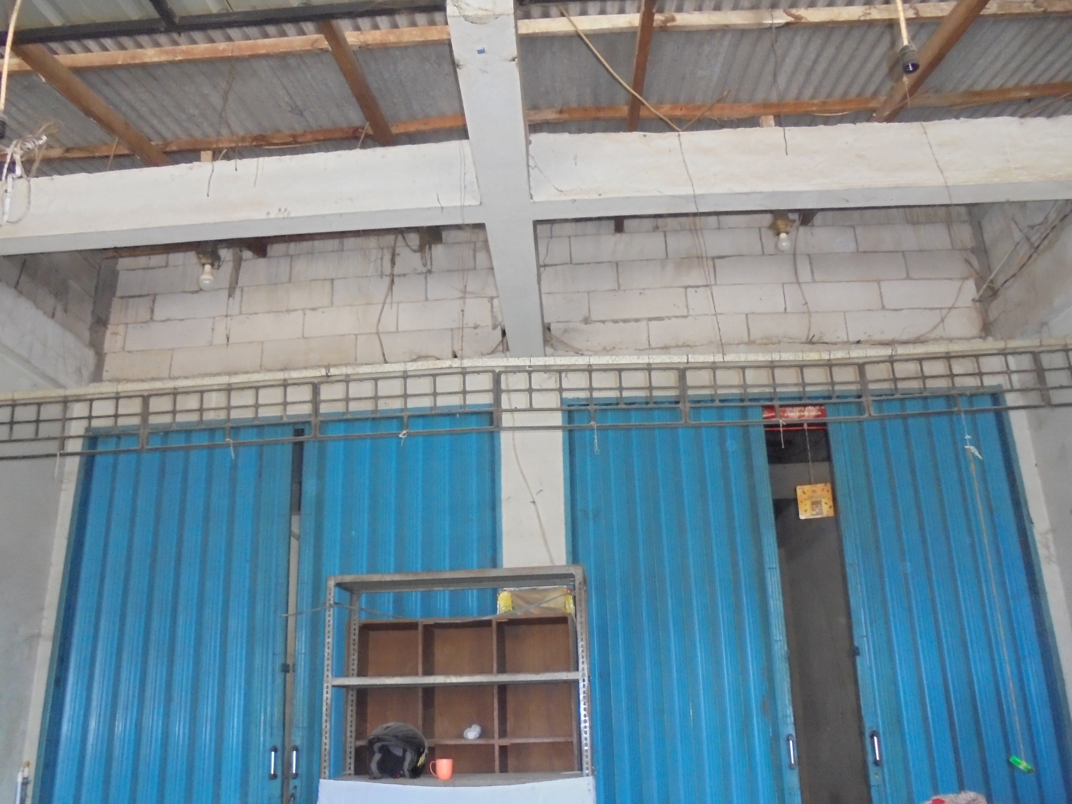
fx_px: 867
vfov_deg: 49.7
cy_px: 430
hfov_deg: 63.4
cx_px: 524
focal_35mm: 28
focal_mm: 4.6
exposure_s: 1/30
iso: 400
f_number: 3.5
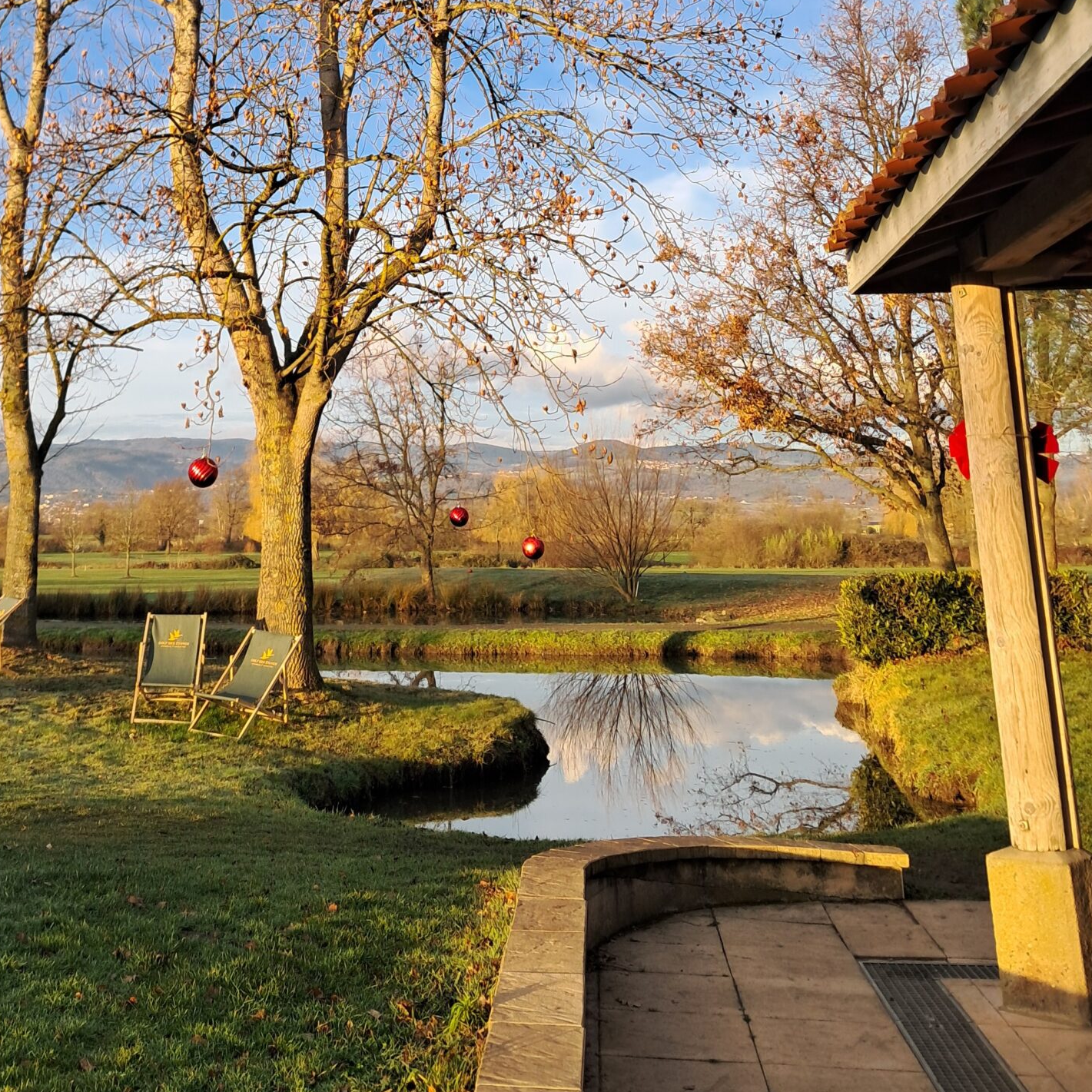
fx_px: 1535
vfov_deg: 37.2
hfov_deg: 38.8
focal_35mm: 43
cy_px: 161
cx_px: 373
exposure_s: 1/126
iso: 50
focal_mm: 4
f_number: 1.8
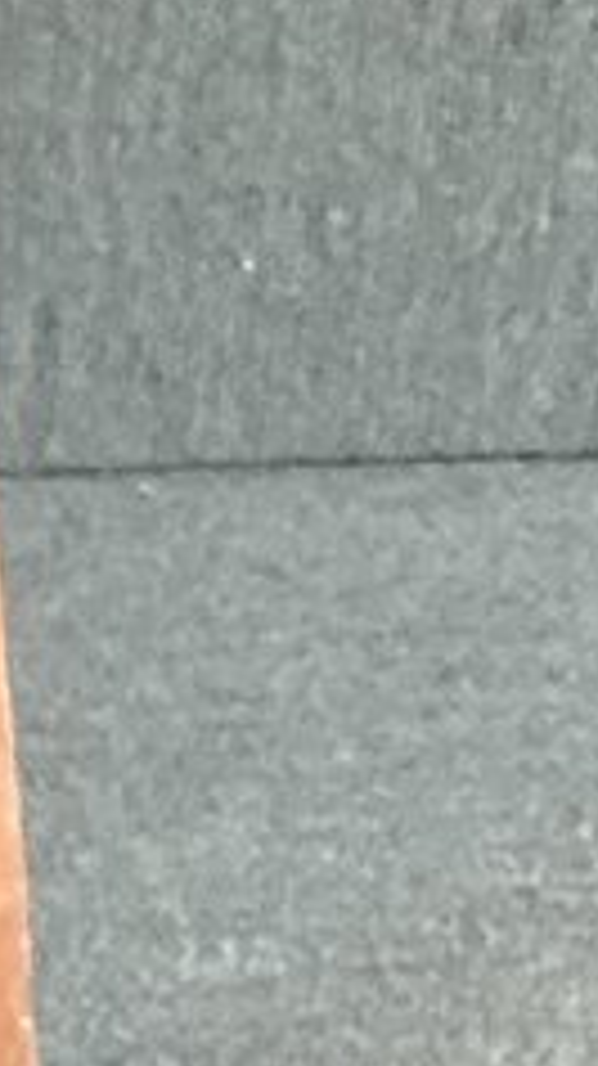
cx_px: -937
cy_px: -286
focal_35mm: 216
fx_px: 6100
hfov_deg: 5.4
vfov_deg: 9.8
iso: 400
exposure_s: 1/33
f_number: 2.4
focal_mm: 3.3
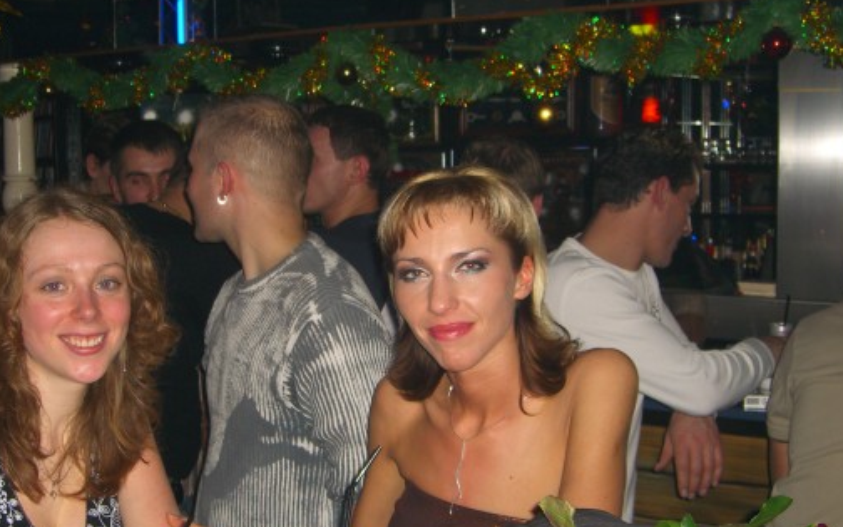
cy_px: 284
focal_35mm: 58
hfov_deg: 35.1
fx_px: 1333
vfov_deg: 22.4
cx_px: 365
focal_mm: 9.5
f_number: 3.1
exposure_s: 1/60
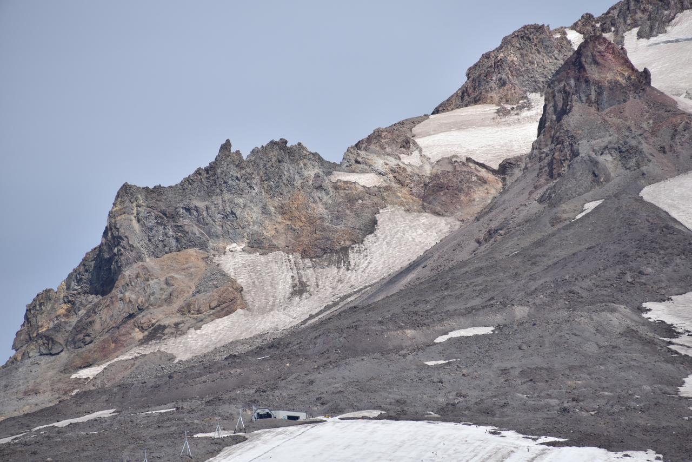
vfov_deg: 4.6
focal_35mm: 300
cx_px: 346
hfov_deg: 6.9
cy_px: 231
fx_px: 5768
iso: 100
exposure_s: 1/640
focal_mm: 300
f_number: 8
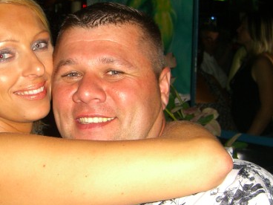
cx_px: 80
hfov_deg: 30.8
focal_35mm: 62
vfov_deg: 23.6
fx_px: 489
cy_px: 89
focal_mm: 7.9
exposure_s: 1/60
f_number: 2.8
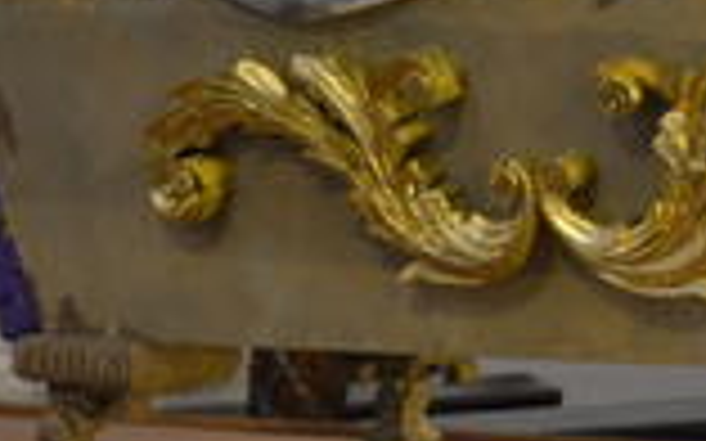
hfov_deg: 10.3
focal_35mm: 204
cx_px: 535
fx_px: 3924
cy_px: -187
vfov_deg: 6.4
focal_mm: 42
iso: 800
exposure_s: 1/40
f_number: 5.3
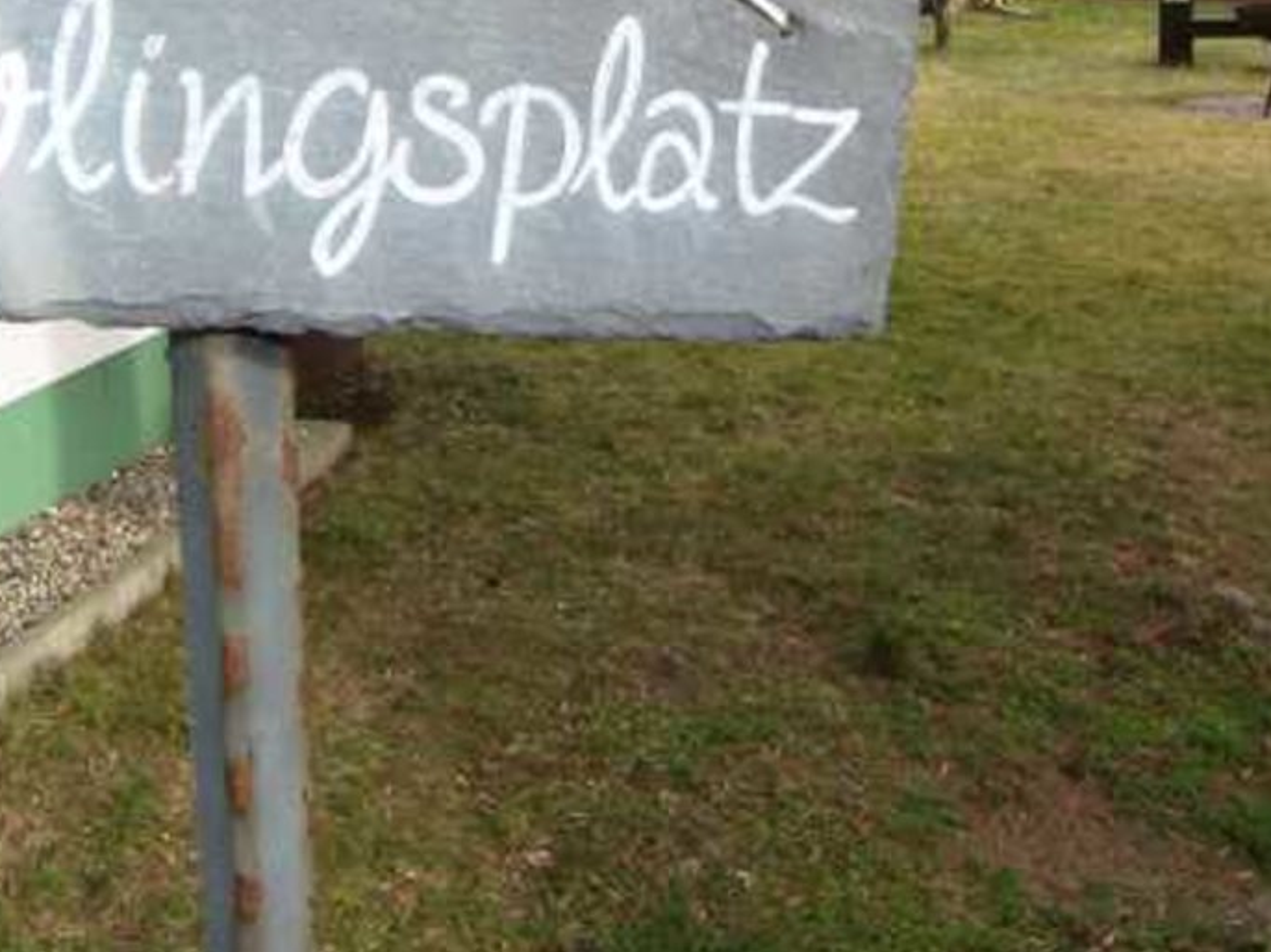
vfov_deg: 33.0
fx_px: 1542
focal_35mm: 42
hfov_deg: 44.3
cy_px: 146
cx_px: 447
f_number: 2.8
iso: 50
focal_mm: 5
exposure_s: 1/320
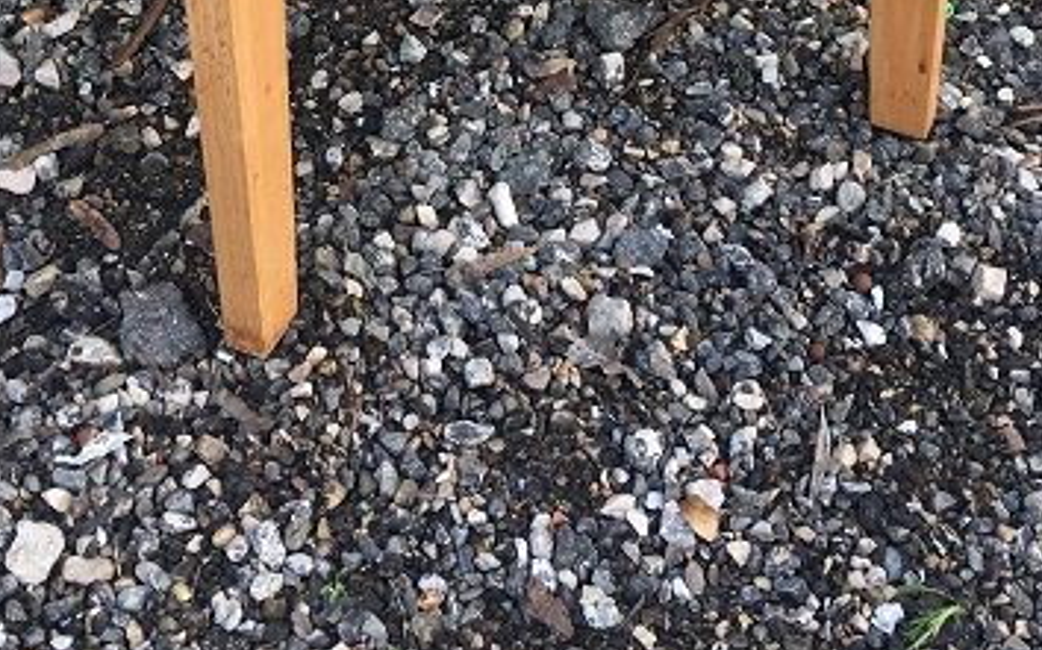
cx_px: 490
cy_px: -307
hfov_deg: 29.4
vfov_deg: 16.9
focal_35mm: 70
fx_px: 1987
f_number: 2.2
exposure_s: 1/218
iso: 25
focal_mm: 4.15
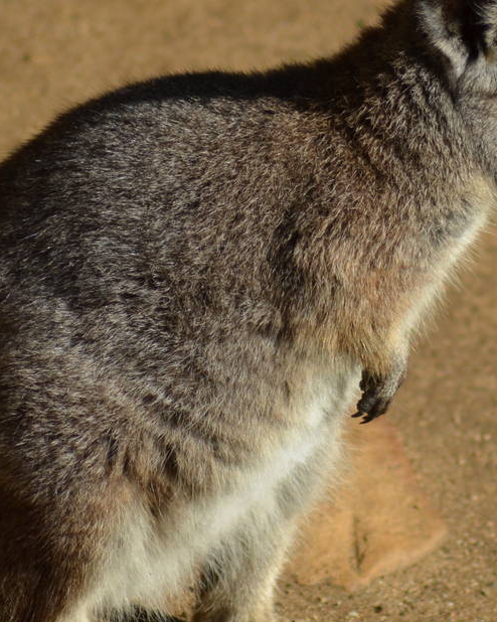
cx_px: 384
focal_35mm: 837
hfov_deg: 1.8
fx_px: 15397
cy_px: 276
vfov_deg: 2.3
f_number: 5.6
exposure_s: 1/2000
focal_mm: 230
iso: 400
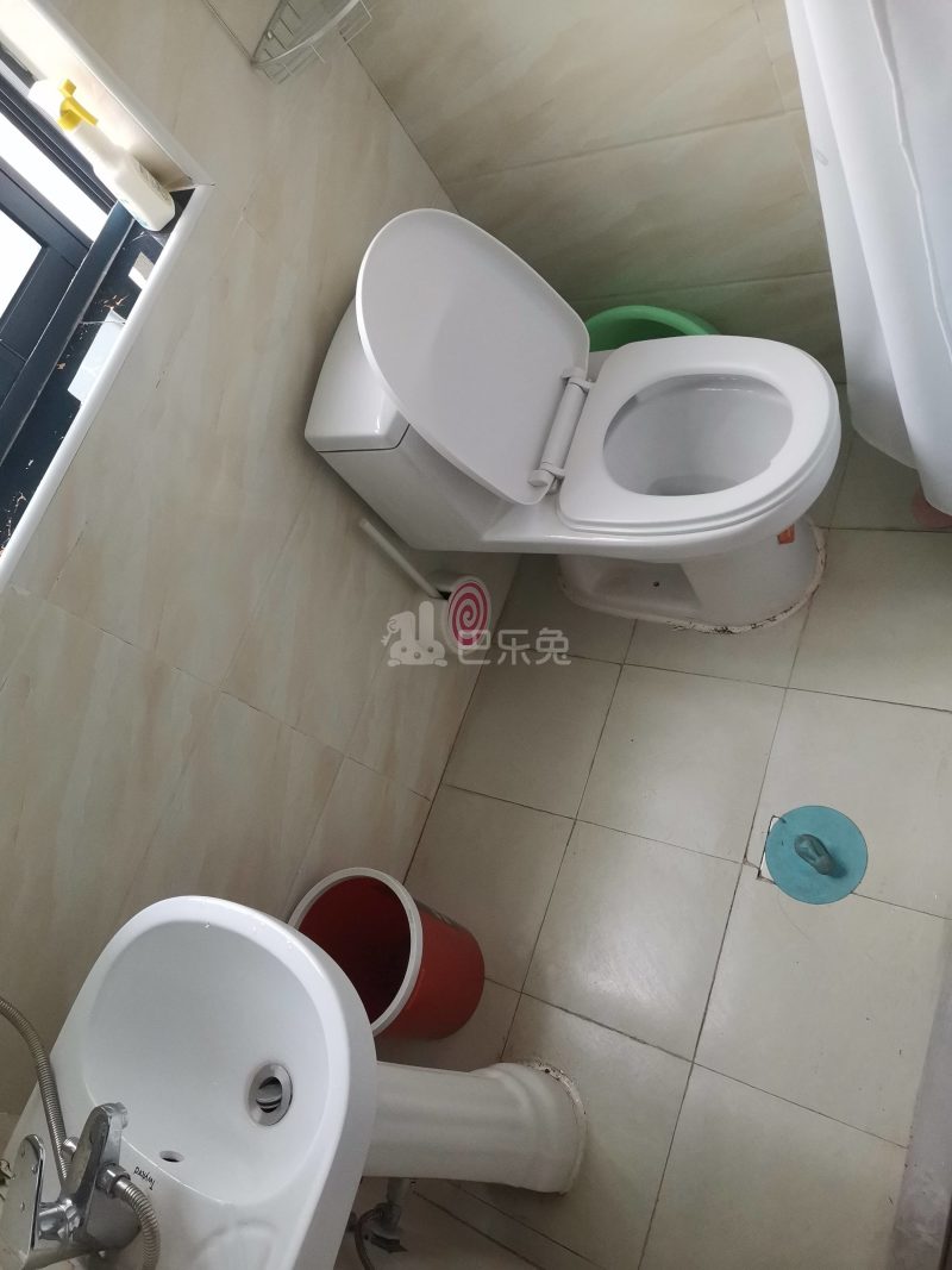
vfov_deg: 67.3
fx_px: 954
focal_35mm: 26
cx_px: 476
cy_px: 635
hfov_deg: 53.1
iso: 320
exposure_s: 1/50
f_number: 1.8
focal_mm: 5.5
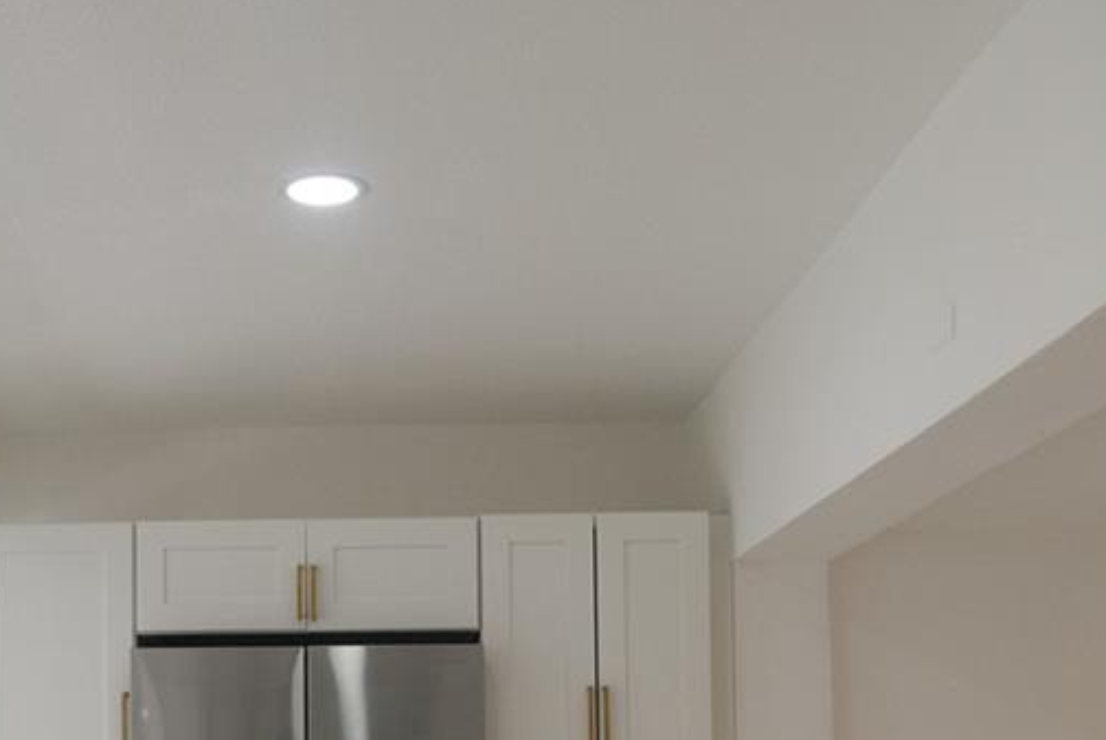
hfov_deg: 36.3
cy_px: 811
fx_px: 1660
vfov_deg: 23.6
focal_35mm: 54
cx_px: 325
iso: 500
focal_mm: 17
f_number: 8
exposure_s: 1/60
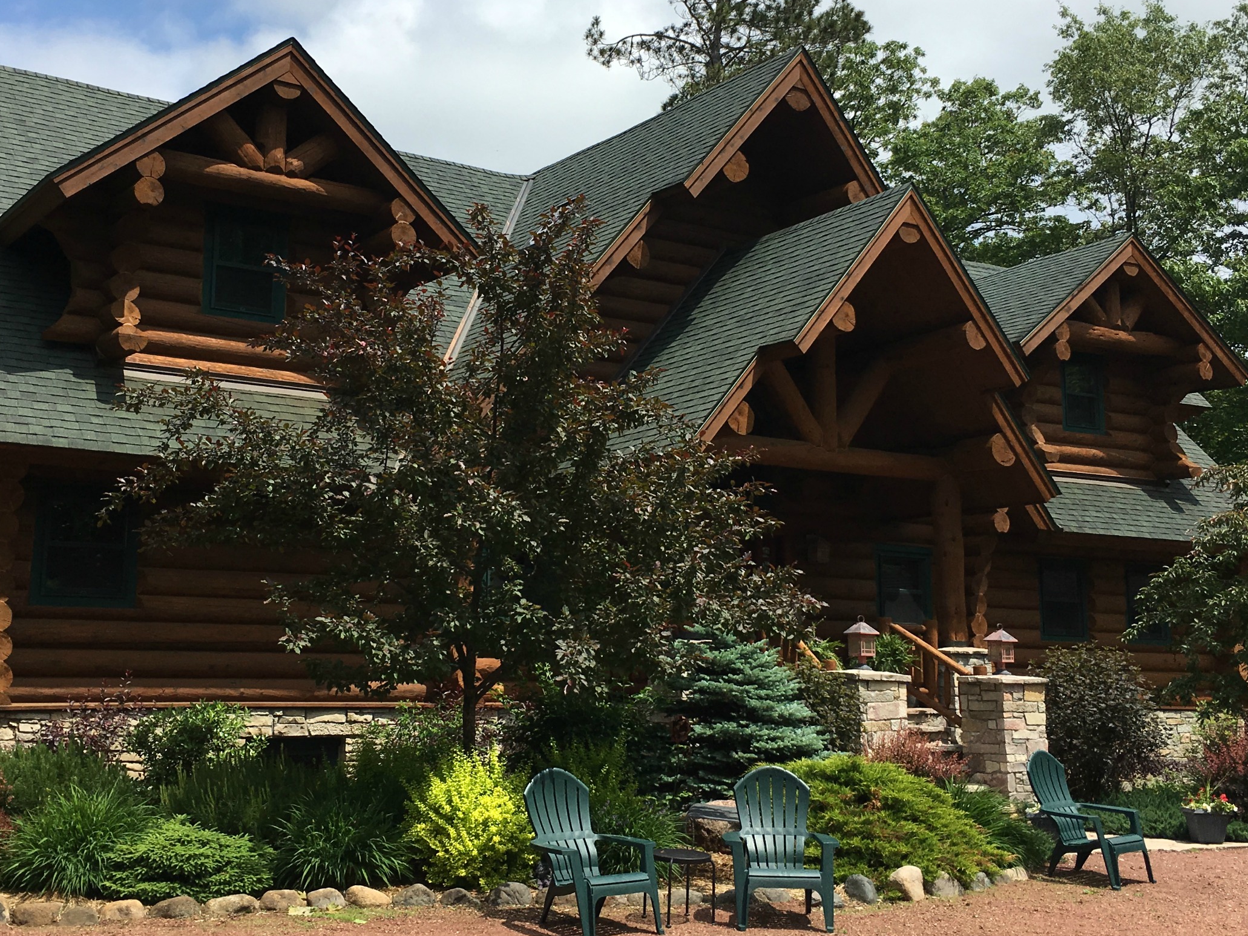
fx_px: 1586
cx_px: 535
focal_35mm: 44
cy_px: 393
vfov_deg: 32.8
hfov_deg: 42.8
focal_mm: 4.15
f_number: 2.2
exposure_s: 1/2262
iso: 25
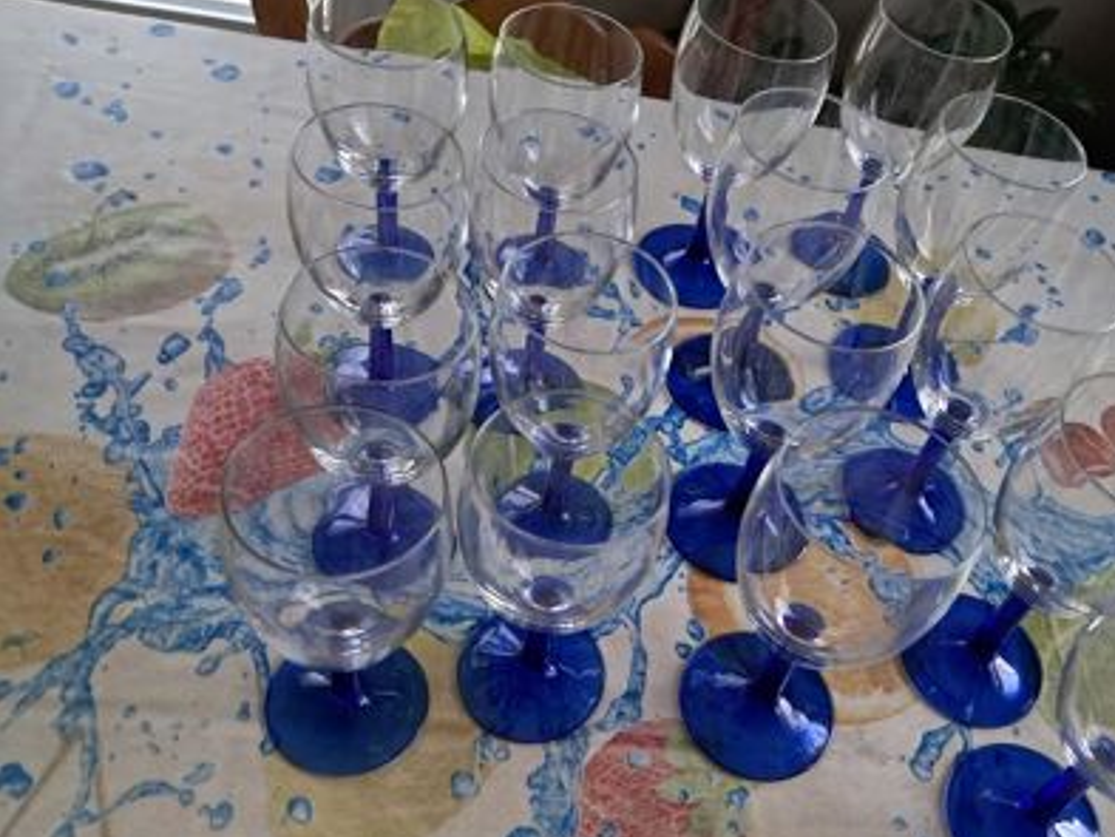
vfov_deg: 42.9
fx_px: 1063
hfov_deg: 54.9
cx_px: 678
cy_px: 457
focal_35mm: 33
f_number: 1.8
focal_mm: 4
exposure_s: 1/25
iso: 640
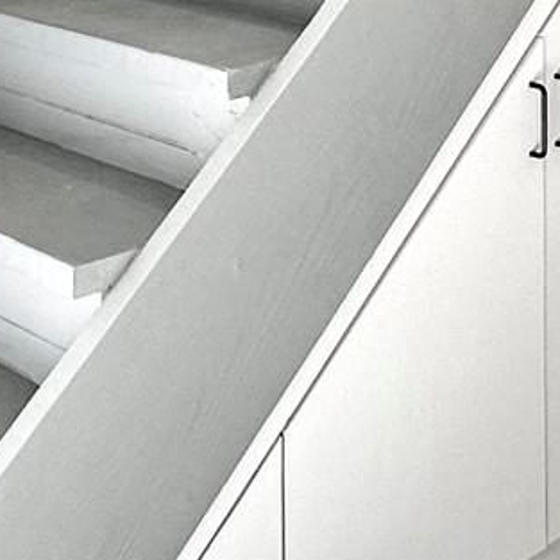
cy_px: -272
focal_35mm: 81
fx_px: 1483
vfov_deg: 18.9
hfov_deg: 20.5
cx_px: 607
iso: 125
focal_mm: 2.22
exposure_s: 1/120
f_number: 2.2
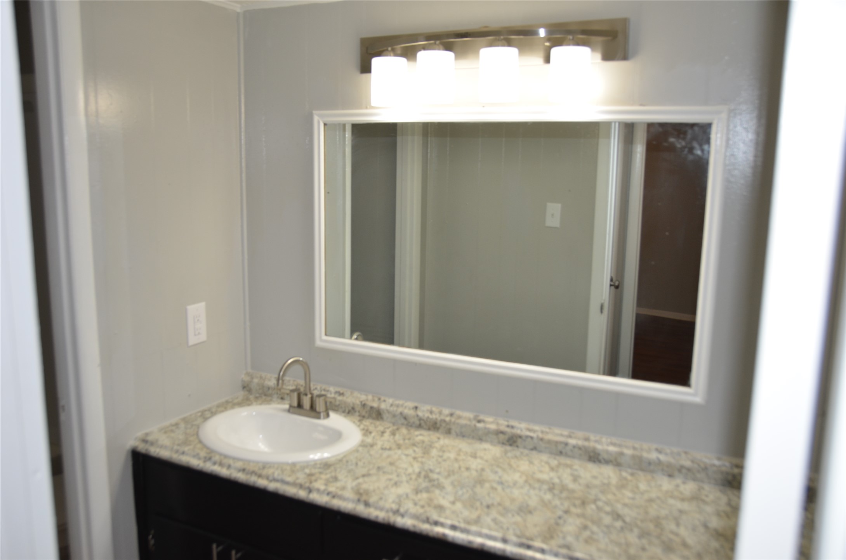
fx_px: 704
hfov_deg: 62.0
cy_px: 280
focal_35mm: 30
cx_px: 423
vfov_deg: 43.4
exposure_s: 1/125
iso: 280
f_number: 3.5
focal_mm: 20
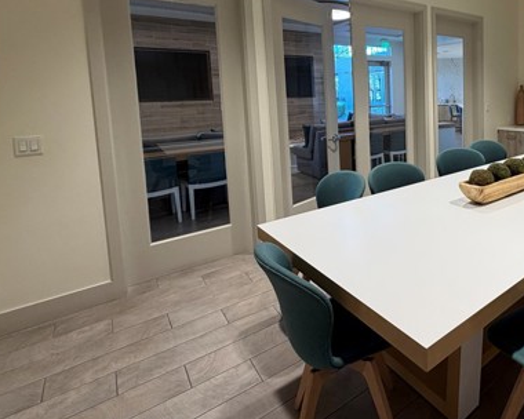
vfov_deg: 58.7
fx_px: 357
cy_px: 121
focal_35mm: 23
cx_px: 426
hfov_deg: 65.4
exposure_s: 1/120
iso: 160
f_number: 2.2
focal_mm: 2.22
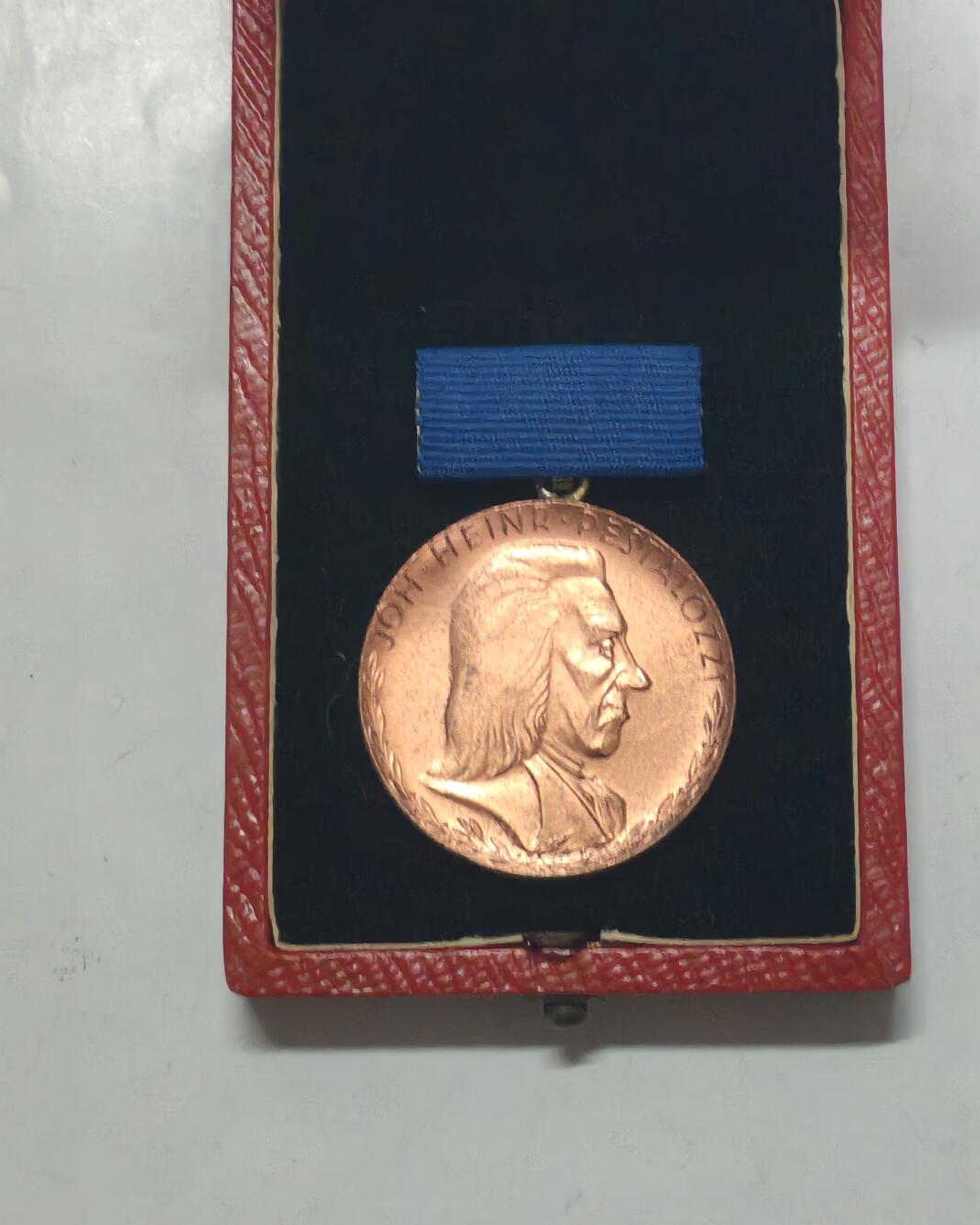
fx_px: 3226
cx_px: 603
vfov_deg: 21.4
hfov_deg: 17.3
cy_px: 432
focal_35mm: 89
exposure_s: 1/33
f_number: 1.95
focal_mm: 5.52
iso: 800
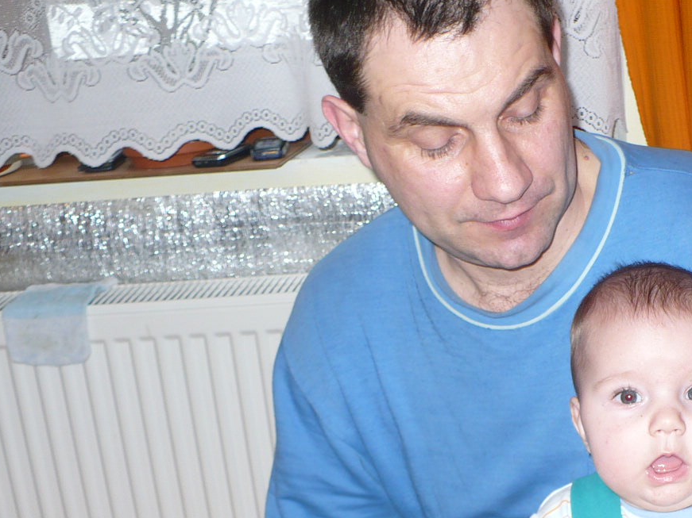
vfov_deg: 21.4
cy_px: 386
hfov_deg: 27.7
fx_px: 1359
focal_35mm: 68
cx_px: 593
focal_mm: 6.1
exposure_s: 1/30
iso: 100
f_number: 2.8
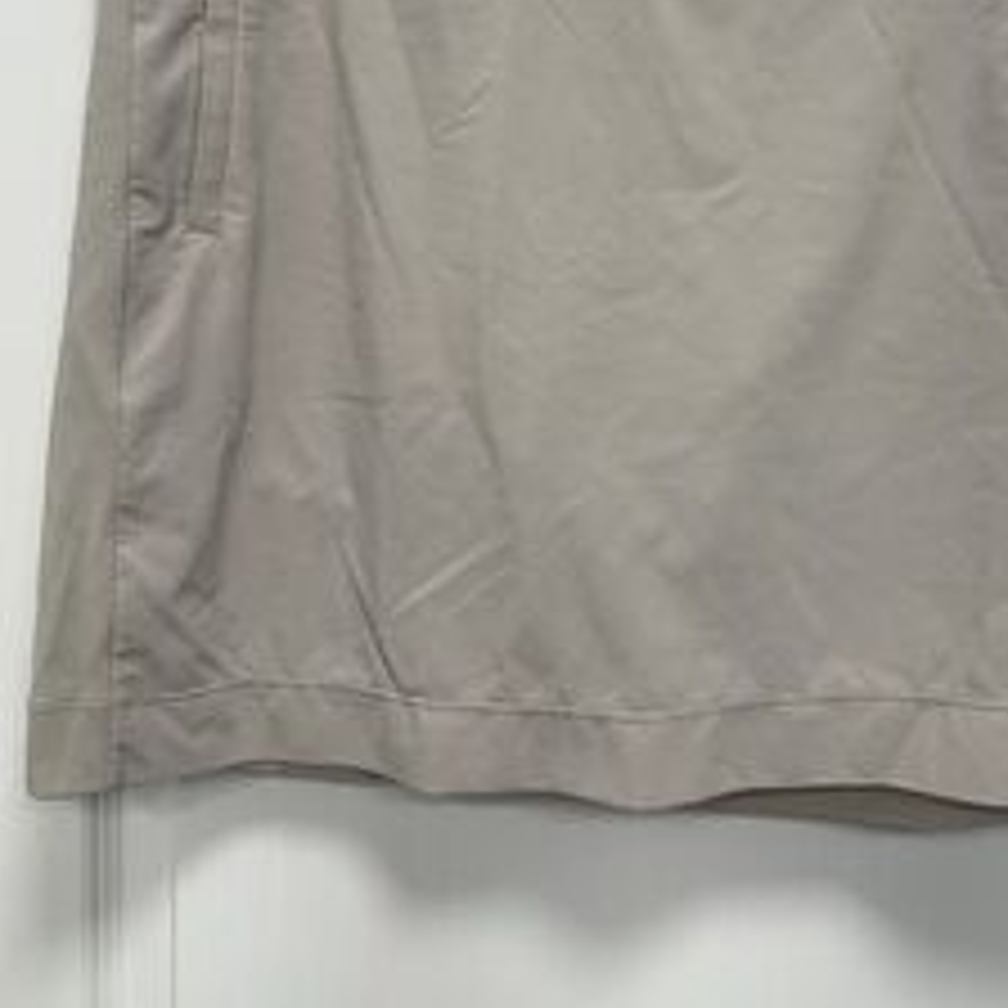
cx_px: 605
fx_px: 1186
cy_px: 207
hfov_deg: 45.8
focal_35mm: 36
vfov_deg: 43.9
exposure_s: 1/120
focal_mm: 6.76
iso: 100
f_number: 1.78
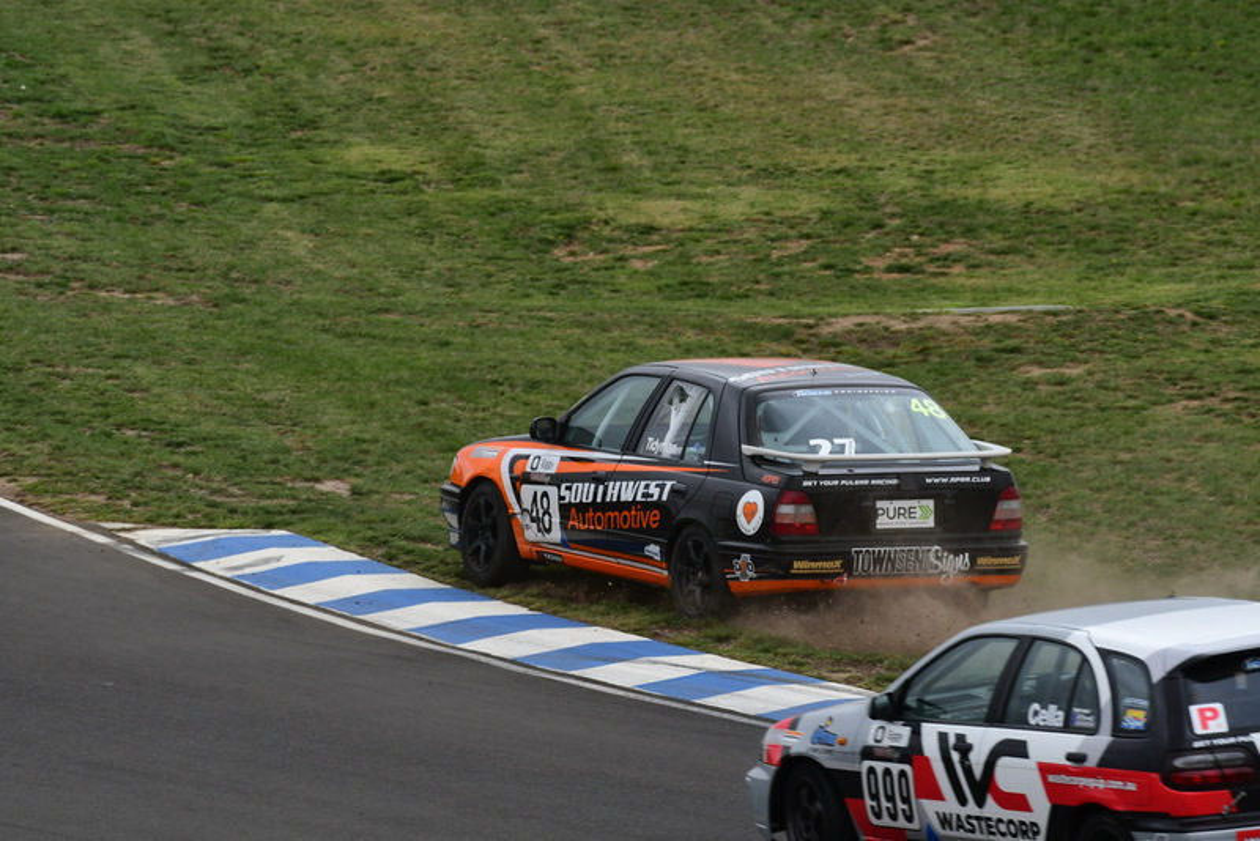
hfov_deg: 3.6
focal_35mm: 570
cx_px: 630
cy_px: 420
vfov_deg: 2.4
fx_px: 19956
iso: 500
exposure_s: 1/640
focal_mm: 380
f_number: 11
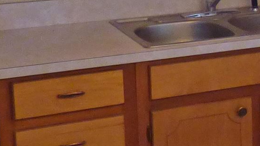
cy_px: -16
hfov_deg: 15.3
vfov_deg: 9.9
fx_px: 834
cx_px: 465
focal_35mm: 121
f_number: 2.8
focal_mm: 3.58
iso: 400
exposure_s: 1/25
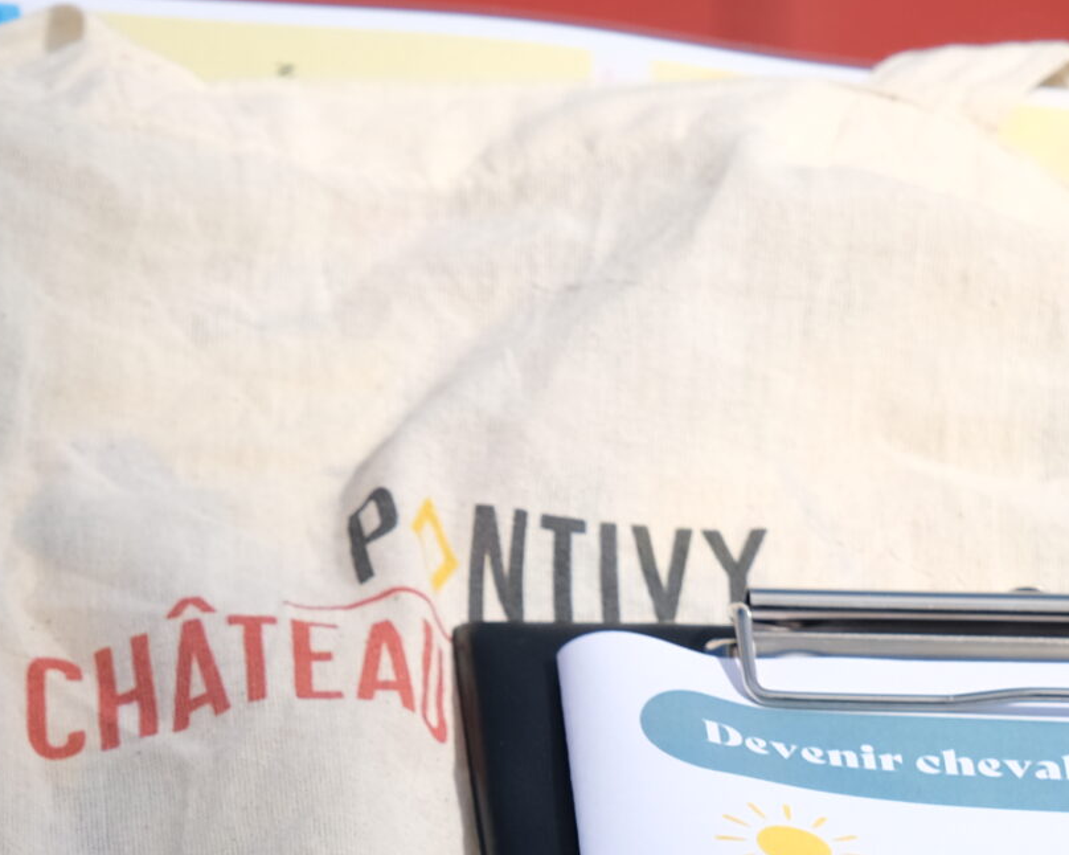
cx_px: 363
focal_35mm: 357
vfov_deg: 4.3
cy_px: 799
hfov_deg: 5.4
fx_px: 11292
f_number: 5.6
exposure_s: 1/600
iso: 160
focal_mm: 80
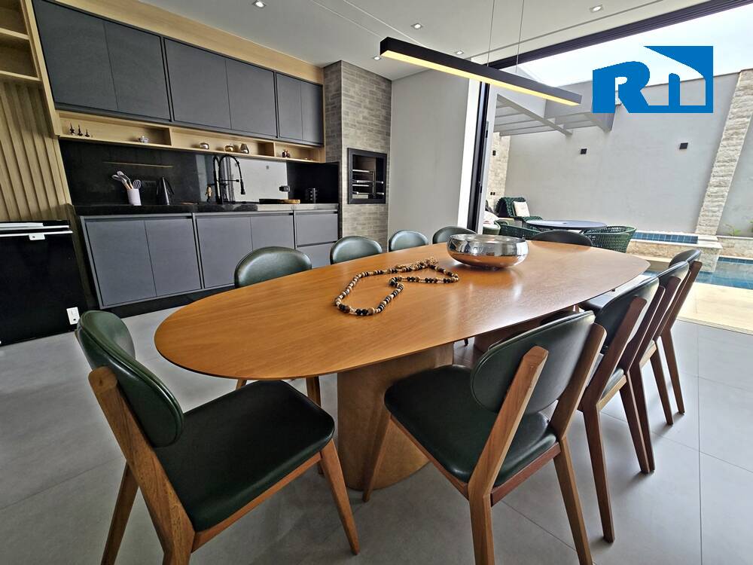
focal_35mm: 13
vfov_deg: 89.9
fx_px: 283
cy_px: 282
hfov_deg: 106.2
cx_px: 376
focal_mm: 2.2
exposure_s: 1/333
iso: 50
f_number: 2.2
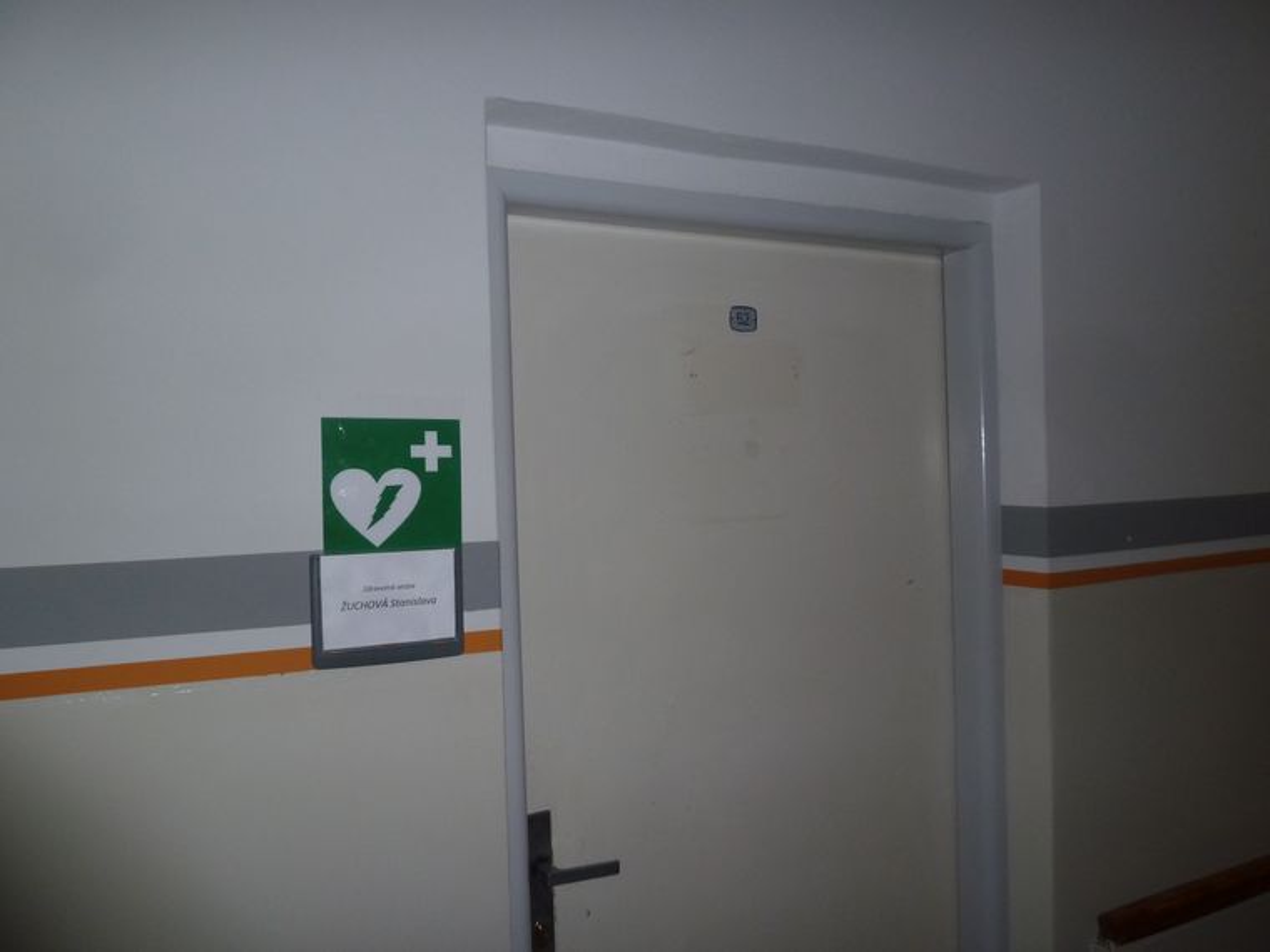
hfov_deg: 69.4
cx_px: 635
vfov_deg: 54.9
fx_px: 917
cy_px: 476
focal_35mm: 25
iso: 160
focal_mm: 4.1
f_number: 3.3
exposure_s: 1/8
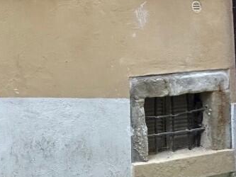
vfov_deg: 32.2
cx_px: -111
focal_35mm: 43
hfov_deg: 29.0
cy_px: 23
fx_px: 293
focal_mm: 2.22
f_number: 2.2
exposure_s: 1/100
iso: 250
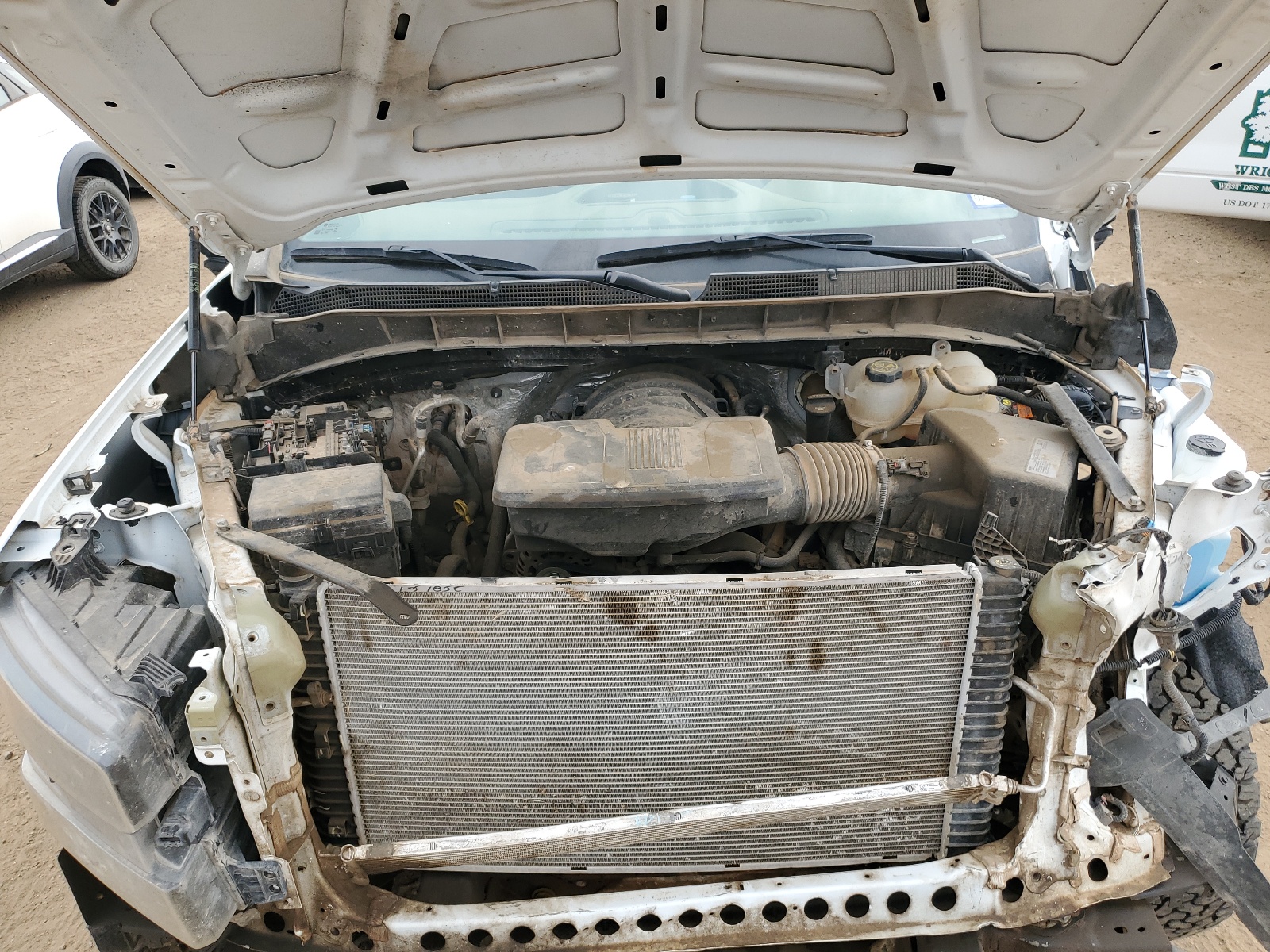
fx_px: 954
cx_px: 635
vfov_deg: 53.1
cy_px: 476
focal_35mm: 26
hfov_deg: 67.3
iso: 50
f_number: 1.5
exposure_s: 1/250
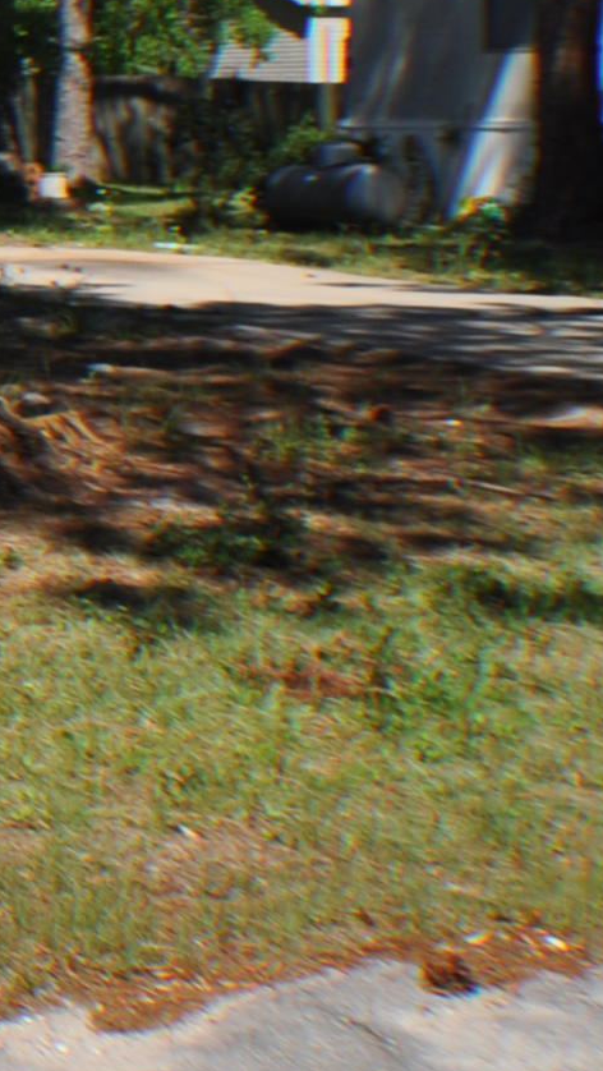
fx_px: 4146
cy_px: -74
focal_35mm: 146
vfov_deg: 14.4
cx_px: -1156
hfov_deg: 7.4
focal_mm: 26
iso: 200
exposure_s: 1/320
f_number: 9
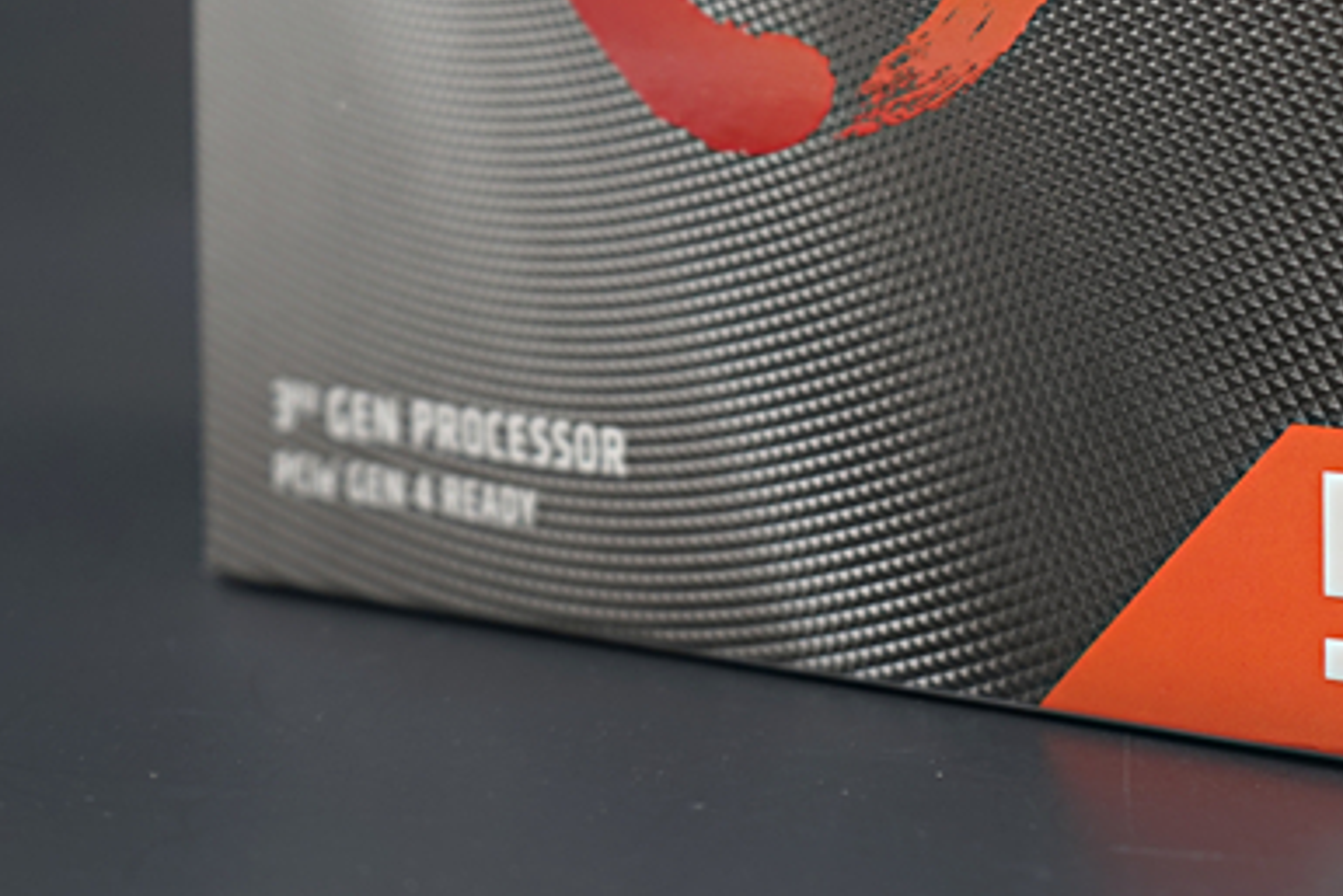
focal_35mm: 117
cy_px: -162
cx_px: 1298
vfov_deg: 11.5
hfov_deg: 17.1
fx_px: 4366
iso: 125
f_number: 4.5
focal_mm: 46
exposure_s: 1/40
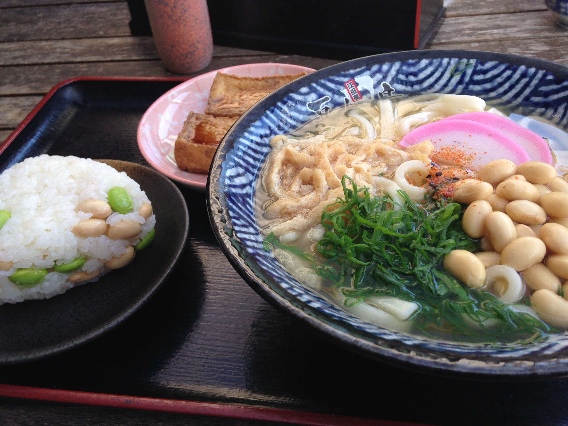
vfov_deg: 42.9
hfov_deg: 55.4
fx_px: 541
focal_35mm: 33
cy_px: 213
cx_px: 284
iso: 64
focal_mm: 4.12
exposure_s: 1/120
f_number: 2.4
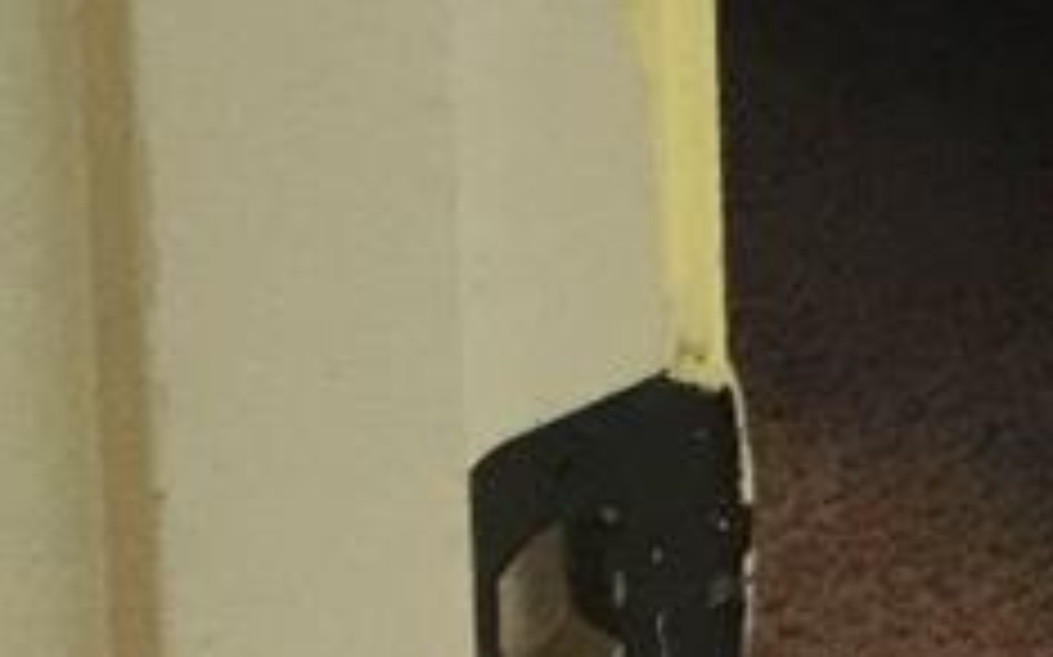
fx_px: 5651
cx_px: 3010
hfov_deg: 8.9
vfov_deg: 5.8
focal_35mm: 197
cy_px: -1796
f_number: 2.2
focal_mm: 4.15
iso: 32
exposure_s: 1/30
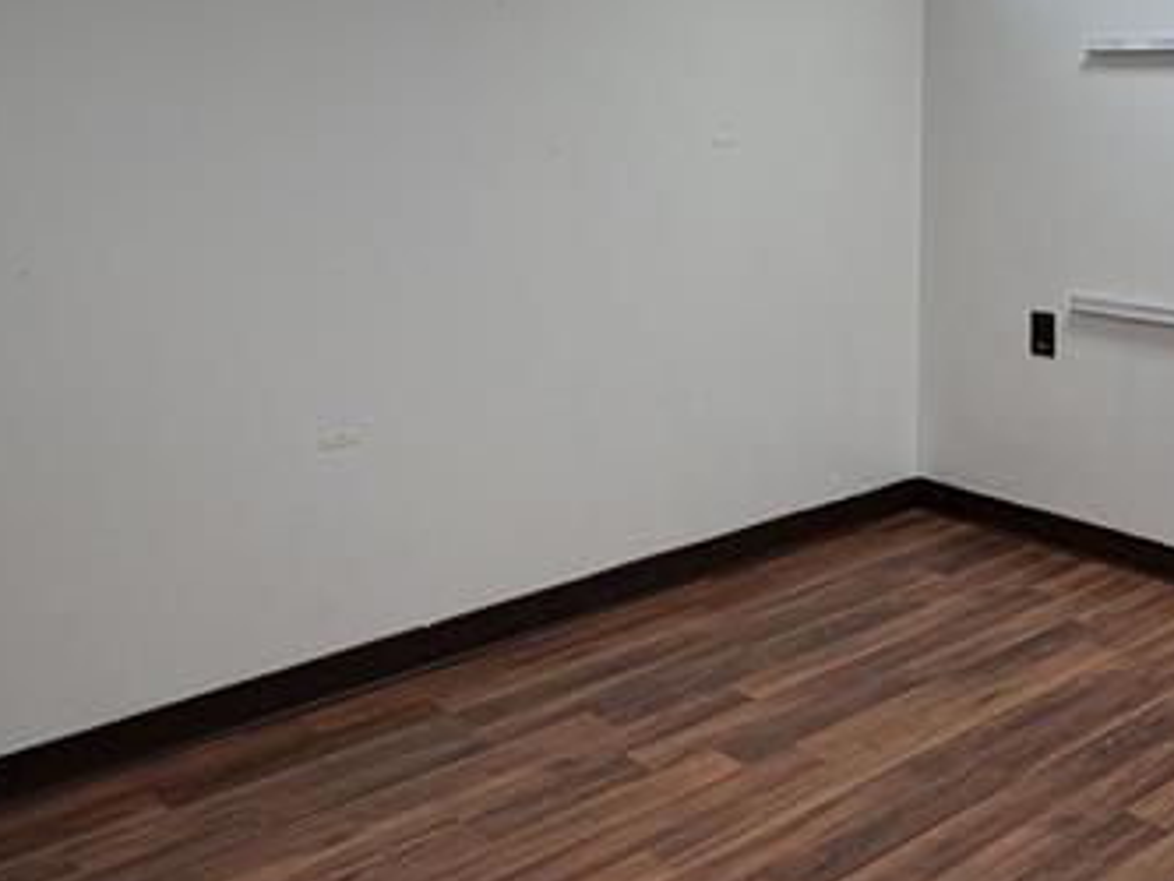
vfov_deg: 33.0
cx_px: 712
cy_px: 218
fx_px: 1459
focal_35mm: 43
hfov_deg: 43.6
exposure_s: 1/120
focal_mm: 2.22
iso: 100
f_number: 2.2
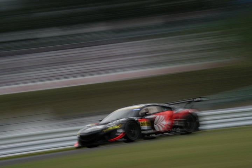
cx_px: 126
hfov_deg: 8.5
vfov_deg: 5.7
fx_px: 1687
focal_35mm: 241
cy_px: 84
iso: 50
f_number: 25
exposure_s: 1/8
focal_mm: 241
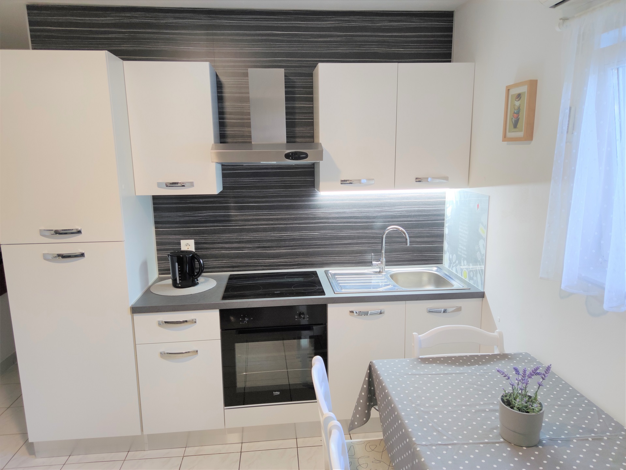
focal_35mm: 24
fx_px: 434
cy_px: 235
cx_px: 313
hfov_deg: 71.6
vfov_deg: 56.8
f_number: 1.69
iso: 213
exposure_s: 1/50
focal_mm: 6.74
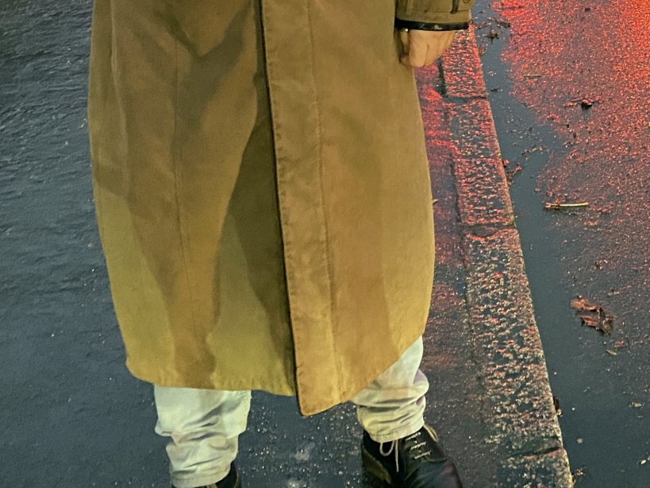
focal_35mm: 65
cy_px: -108
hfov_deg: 27.1
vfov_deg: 20.9
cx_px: 737
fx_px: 1220
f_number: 1.8
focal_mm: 4.25
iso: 640
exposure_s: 1/32
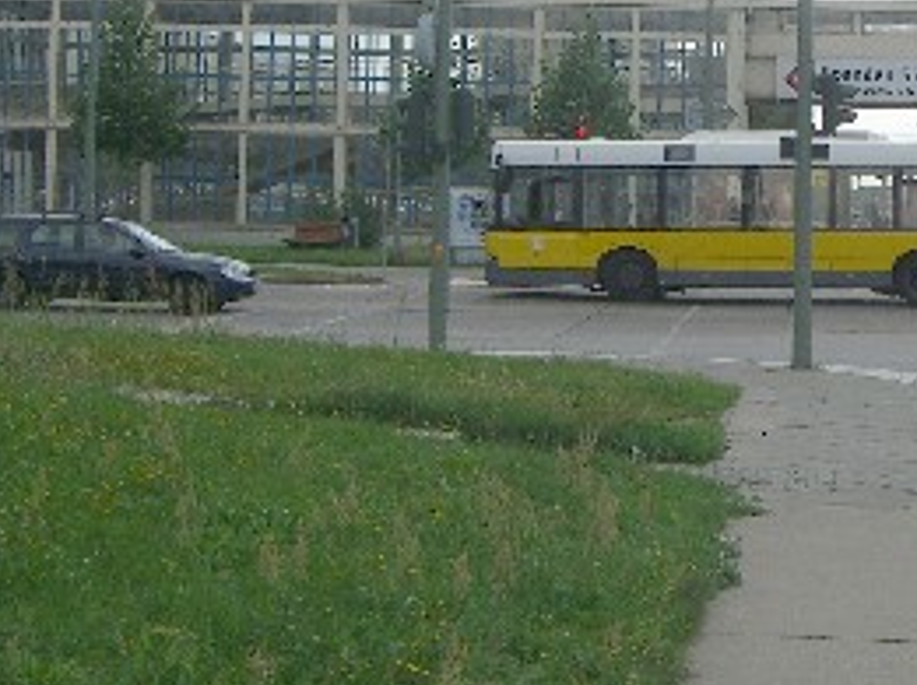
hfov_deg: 22.4
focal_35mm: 85
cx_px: 848
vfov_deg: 17.2
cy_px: 167
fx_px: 2249
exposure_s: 1/200
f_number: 8
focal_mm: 7.9
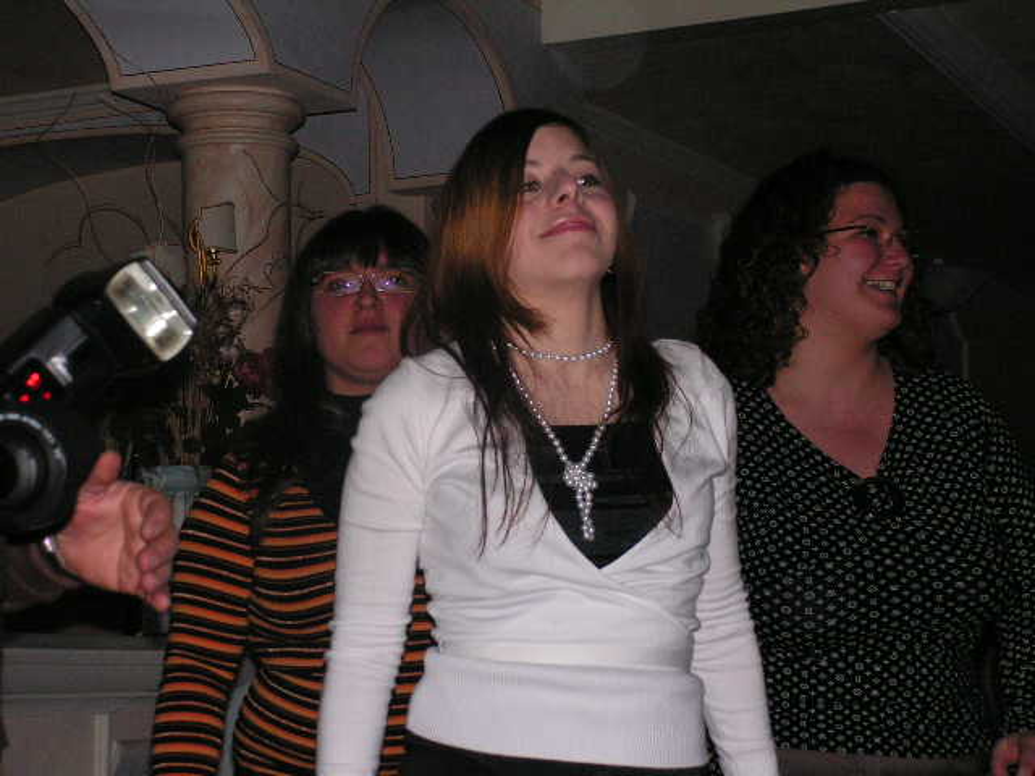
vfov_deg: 17.0
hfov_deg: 22.5
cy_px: 388
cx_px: 518
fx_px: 2601
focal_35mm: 87
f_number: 3.3
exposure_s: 1/100
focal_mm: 14.5
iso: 200
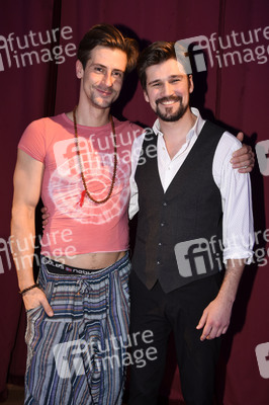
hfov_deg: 35.0
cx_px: 134
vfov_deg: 50.7
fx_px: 427
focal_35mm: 38
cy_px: 202
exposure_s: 1/60
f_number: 6.3
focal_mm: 38
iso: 1250
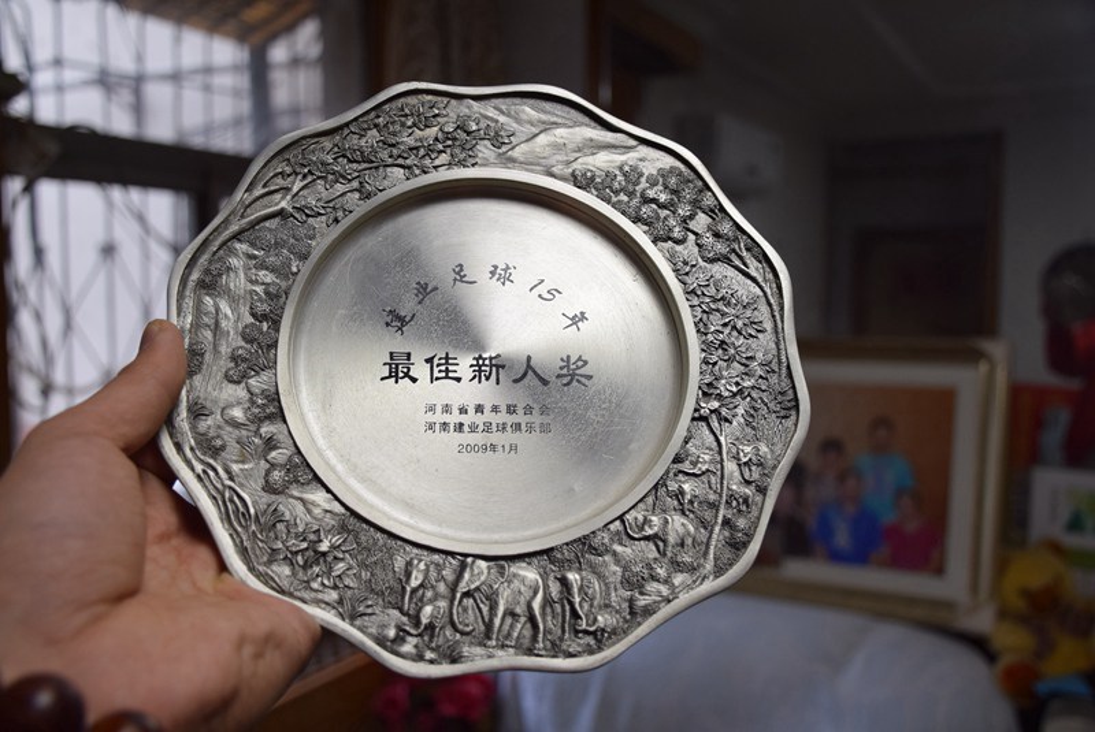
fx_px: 1050
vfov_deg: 38.4
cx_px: 548
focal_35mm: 34
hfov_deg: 55.1
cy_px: 366
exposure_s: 1/60
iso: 400
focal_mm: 23
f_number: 4
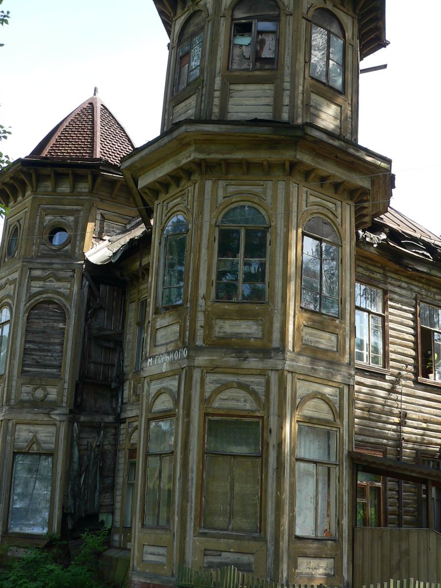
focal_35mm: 47
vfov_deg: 40.4
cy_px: 288
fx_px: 798
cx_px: 209
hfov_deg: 30.9
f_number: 3.7
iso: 80
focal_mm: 6
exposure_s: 1/100
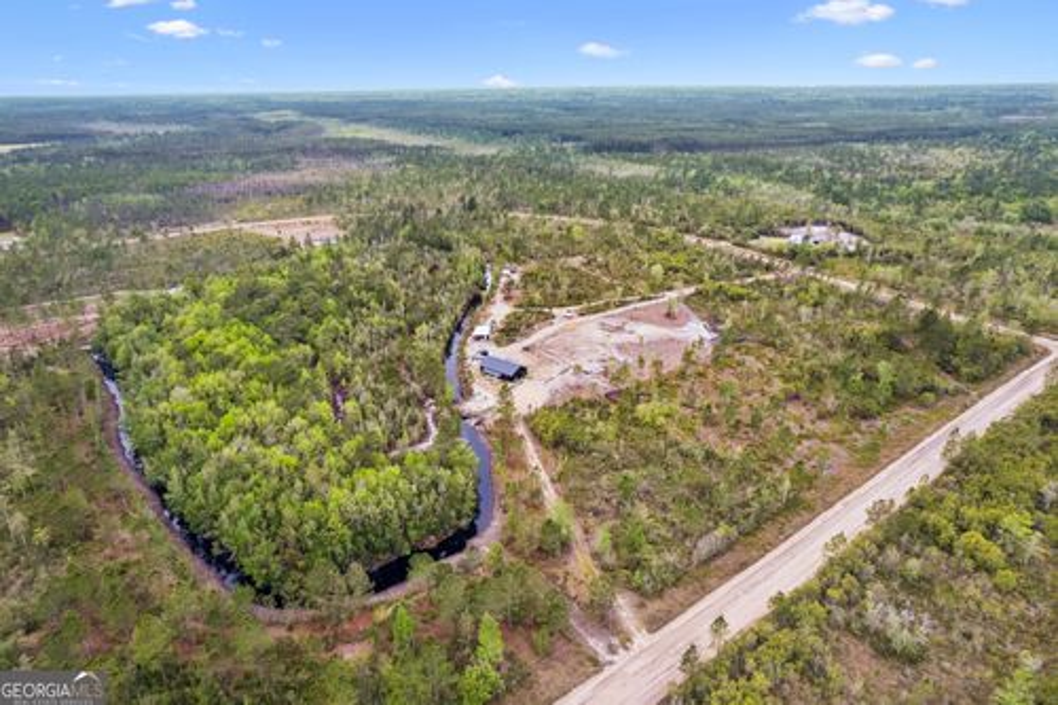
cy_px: 352
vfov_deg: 57.2
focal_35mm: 22
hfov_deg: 78.6
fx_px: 646
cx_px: 529
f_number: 2.8
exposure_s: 1/500
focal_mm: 8.38
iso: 100
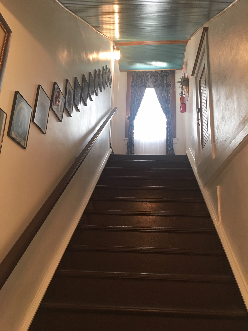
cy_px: 166
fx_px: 277
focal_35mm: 29
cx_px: 124
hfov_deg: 48.2
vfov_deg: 61.7
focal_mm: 4.15
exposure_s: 1/15
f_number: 2.2
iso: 64
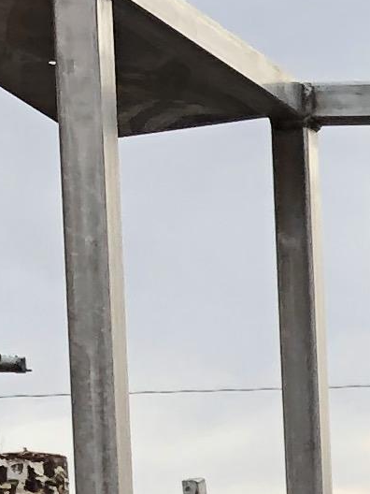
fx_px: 3050
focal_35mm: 214
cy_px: 1095
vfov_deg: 8.6
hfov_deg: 6.3
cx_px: 1169
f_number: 1.8
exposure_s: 1/1429
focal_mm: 3.99
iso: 20
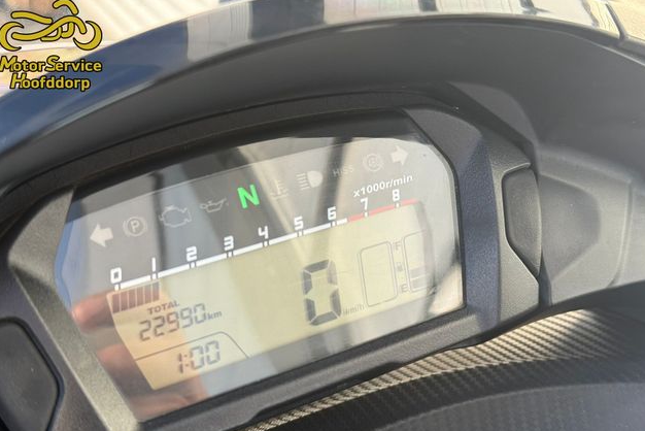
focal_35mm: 51
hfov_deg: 38.9
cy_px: 245
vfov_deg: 26.5
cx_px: 328
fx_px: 914
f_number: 1.78
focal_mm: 6.76
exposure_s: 1/669
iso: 100
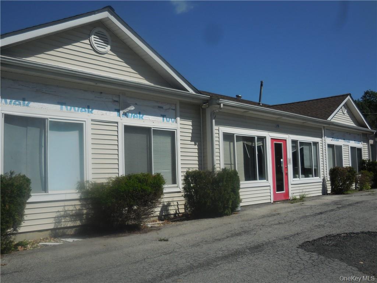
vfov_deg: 36.8
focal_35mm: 39
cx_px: 188
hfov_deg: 47.9
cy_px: 142
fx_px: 425
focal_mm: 7
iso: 125
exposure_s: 1/1000
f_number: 7.8
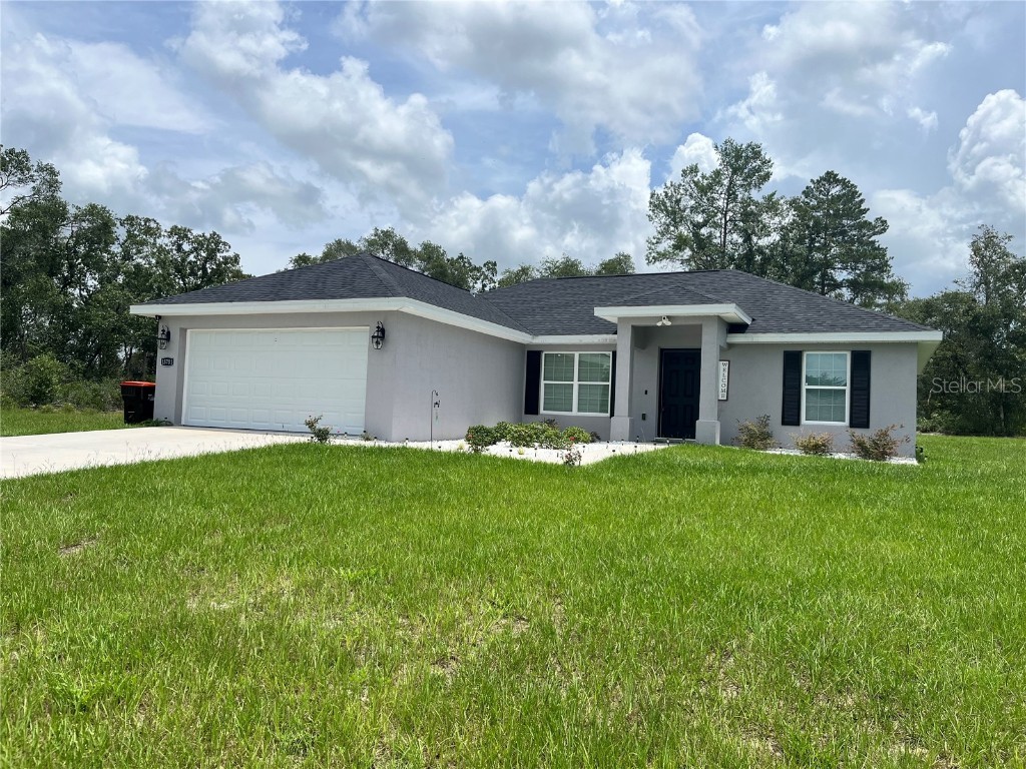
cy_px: 384
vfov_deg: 53.1
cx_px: 513
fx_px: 771
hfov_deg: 67.3
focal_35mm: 26
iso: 50
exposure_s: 1/5556
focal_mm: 5.1
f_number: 1.6
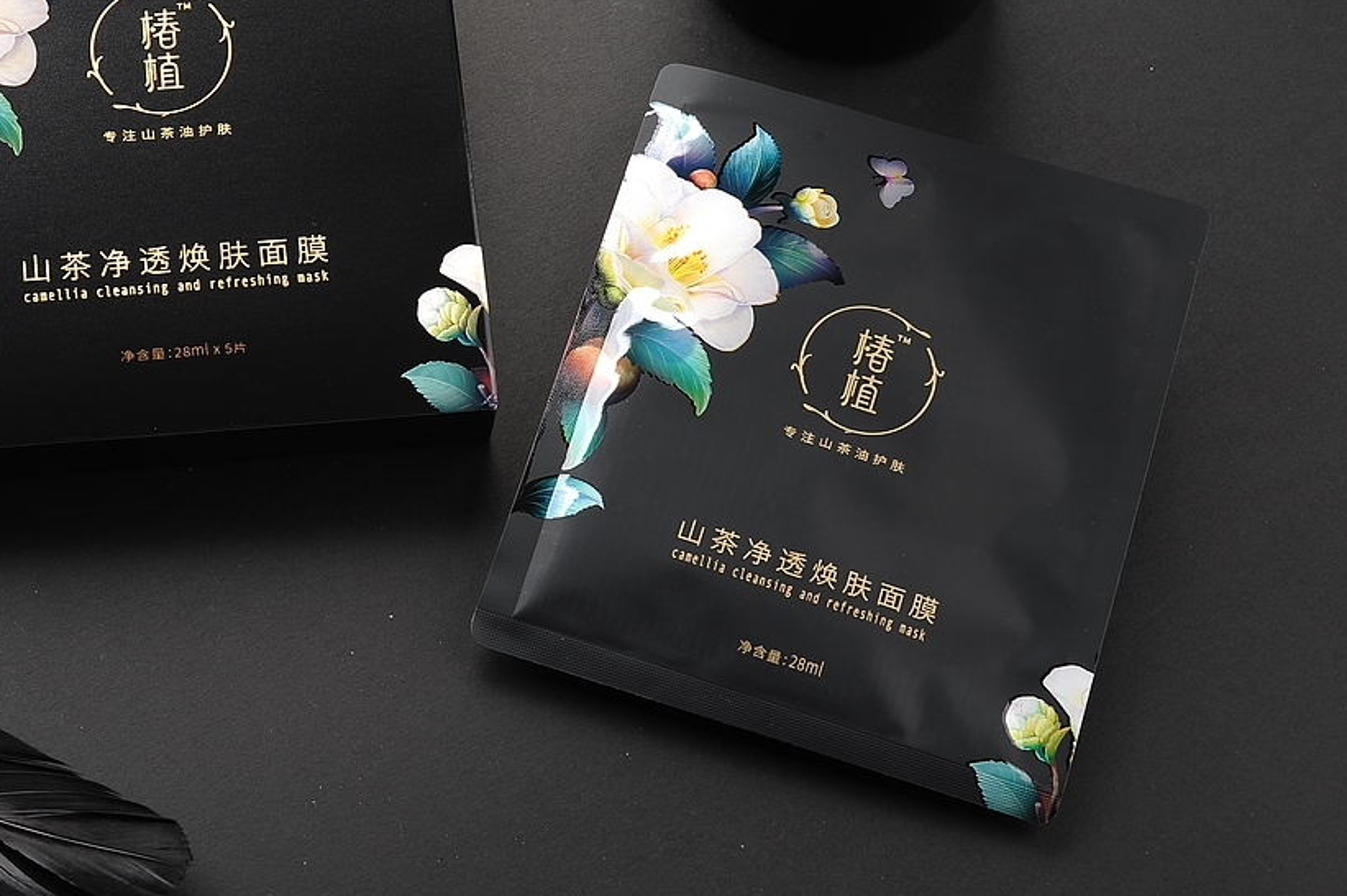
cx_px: 369
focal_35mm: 78
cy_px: 245
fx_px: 2916
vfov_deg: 17.4
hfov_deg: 25.8
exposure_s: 1/100
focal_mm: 50
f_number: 14
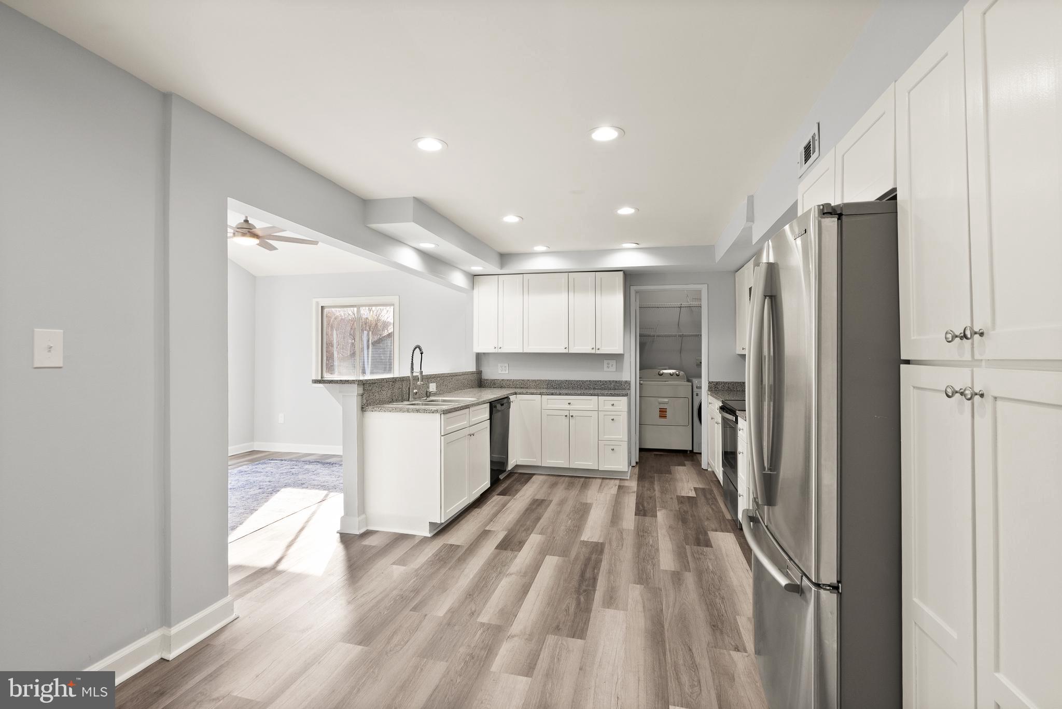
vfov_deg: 73.8
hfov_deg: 96.7
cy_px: 354
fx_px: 472
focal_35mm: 16
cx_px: 531
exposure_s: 1/20
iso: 800
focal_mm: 16
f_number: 8
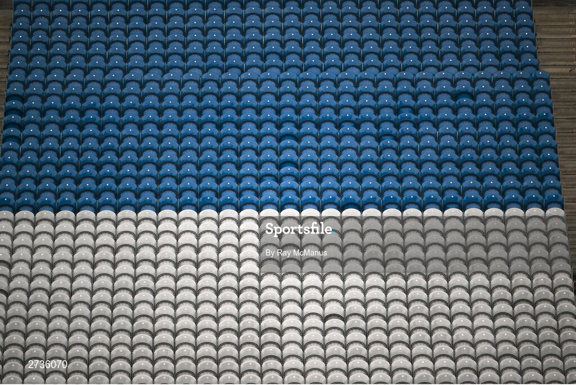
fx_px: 6403
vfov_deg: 3.4
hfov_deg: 5.2
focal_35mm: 400
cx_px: 288
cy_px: 192
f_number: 4.5
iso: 640
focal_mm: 400
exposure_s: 1/3200
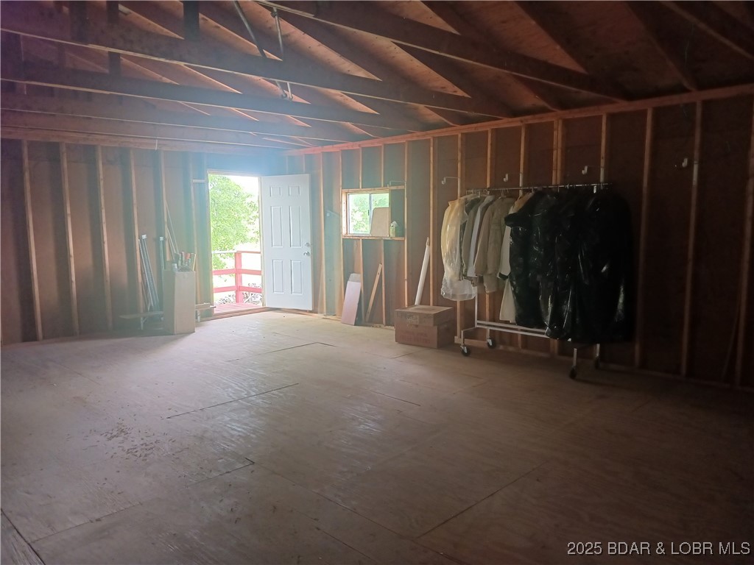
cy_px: 282
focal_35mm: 27
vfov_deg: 51.4
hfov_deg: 65.3
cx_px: 377
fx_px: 588
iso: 200
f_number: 1.8
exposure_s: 1/30
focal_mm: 4
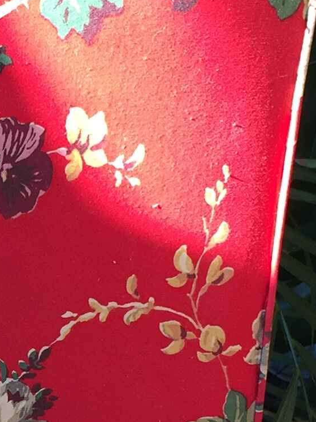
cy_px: 446
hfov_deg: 11.2
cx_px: -147
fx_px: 1545
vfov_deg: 15.2
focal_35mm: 127
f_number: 2.2
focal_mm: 4.15
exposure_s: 1/50
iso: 32
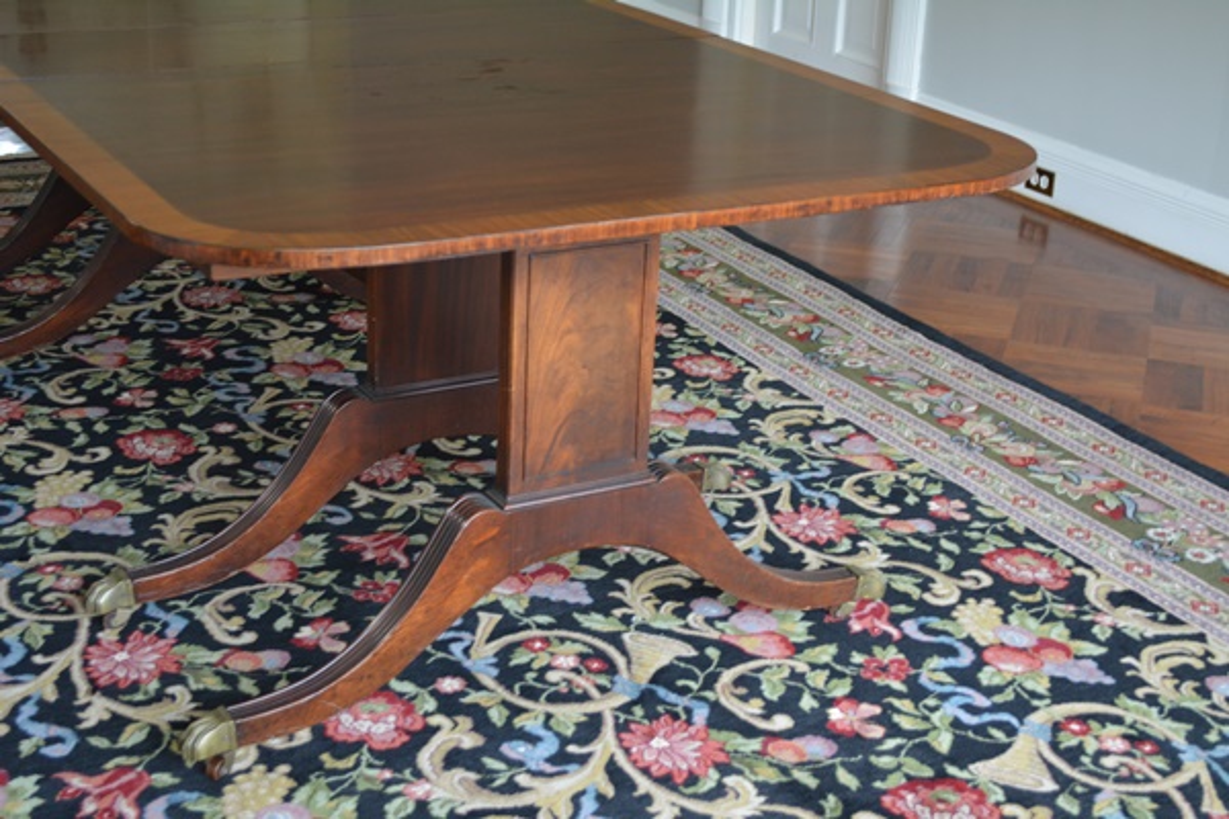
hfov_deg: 36.9
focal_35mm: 54
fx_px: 1843
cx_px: 614
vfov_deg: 25.1
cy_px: 410
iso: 800
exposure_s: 1/50
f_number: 5
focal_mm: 36
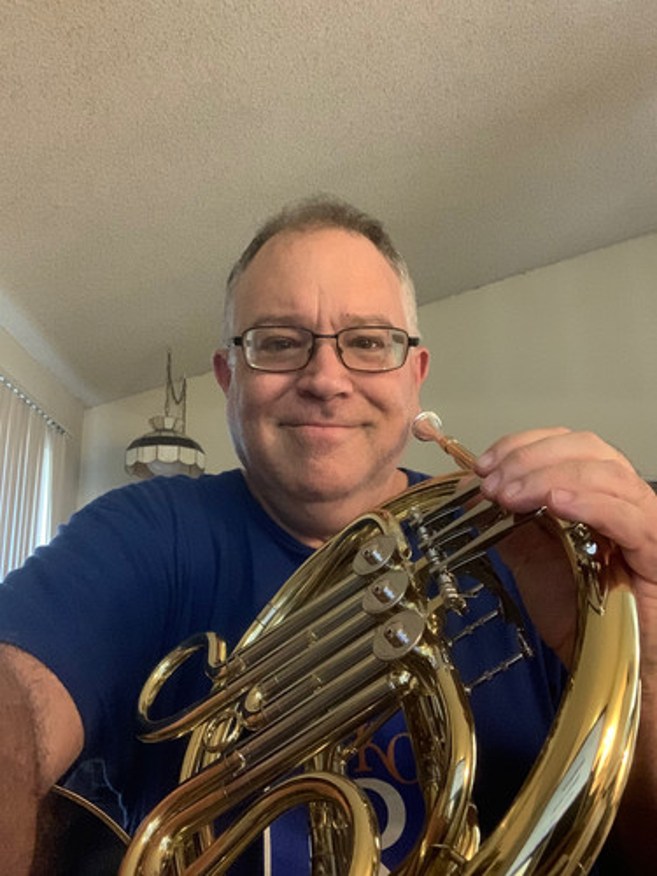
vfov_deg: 56.8
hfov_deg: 44.2
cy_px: 438
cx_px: 328
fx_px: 810
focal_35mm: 32
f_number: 2.2
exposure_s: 1/15
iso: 500
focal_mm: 2.87
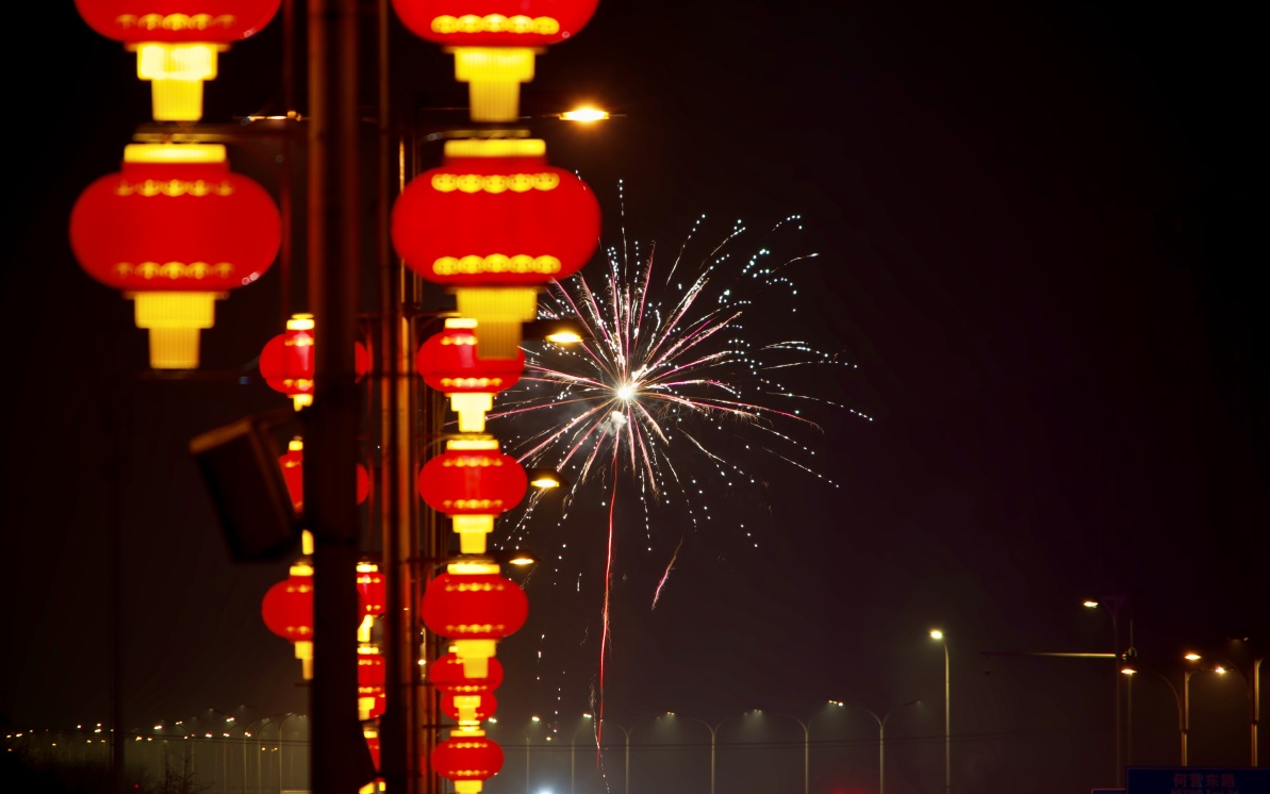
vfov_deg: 5.3
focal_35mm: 246
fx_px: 8516
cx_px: 636
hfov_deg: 8.5
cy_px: 380
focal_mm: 240
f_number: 6.3
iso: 100
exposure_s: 1.3
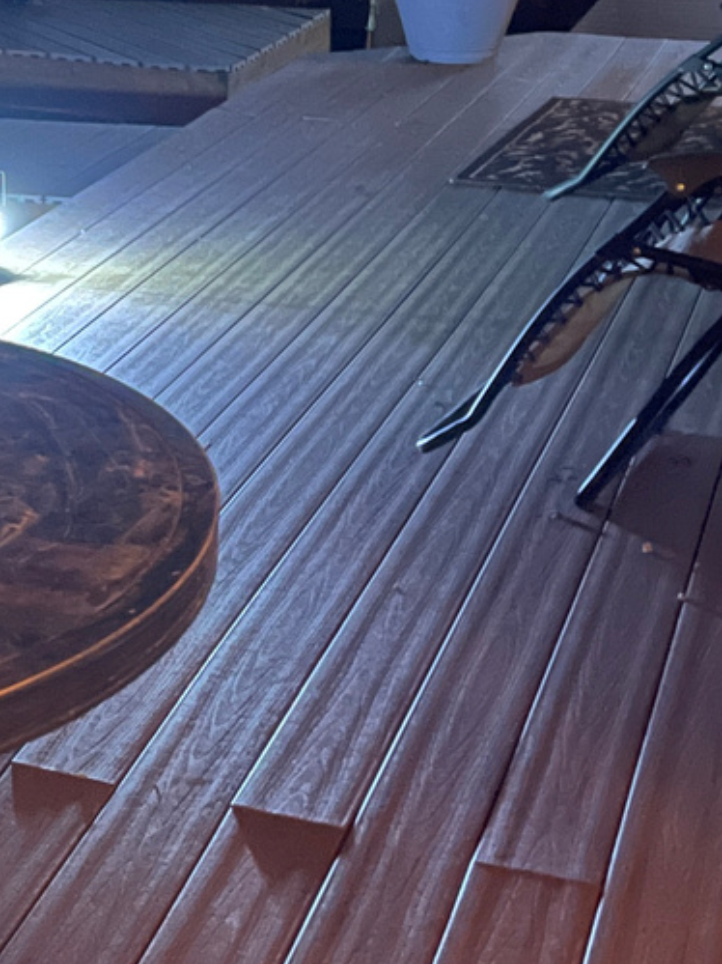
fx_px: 2142
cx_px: -176
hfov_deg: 18.0
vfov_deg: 24.9
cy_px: 193
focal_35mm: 77
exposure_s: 1/5
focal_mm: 5.1
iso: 2000
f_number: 1.6
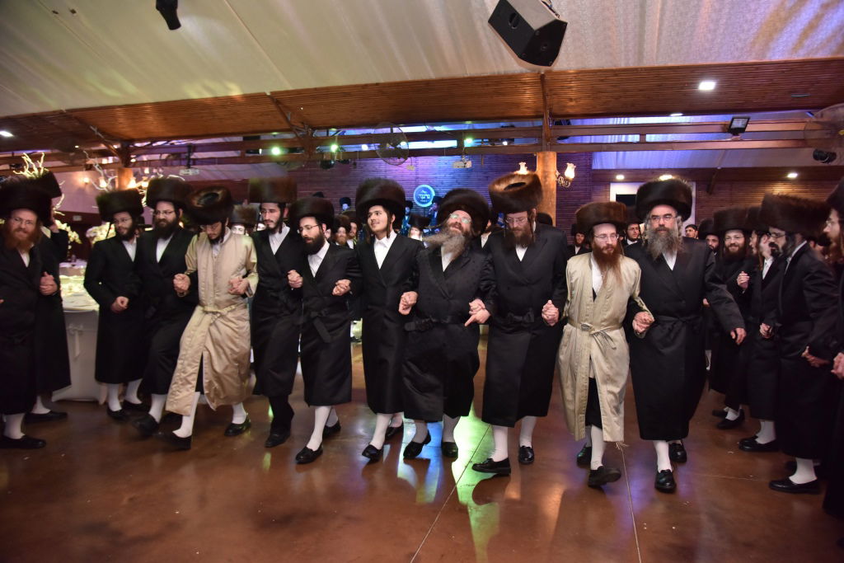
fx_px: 563
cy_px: 282
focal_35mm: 24
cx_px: 422
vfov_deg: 53.1
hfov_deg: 73.7
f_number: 4
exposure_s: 1/100
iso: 1250
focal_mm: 24
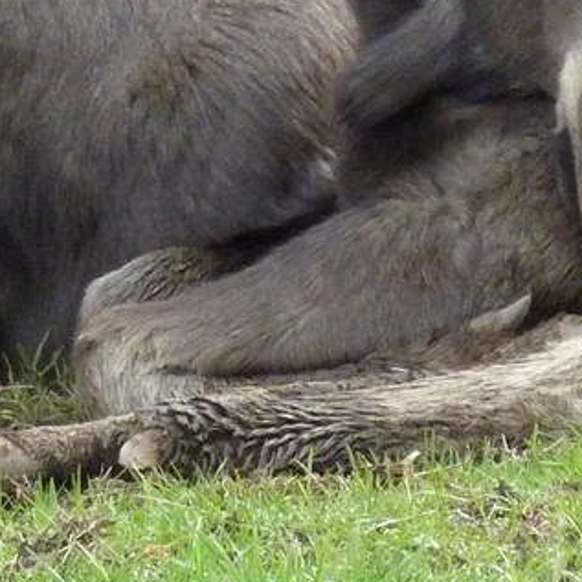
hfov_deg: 2.0
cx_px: 507
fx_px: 16644
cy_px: 22
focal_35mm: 875
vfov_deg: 2.0
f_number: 4.5
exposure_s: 1/320
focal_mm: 32.1
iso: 400
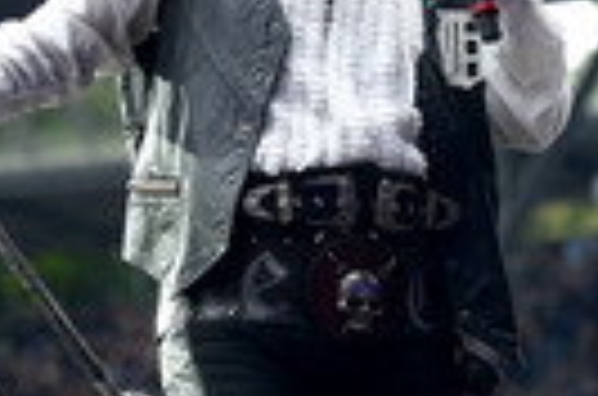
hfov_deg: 5.1
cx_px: 286
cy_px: 148
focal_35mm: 408
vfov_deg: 3.4
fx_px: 6761
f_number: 5
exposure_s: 1/800
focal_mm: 120
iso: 320
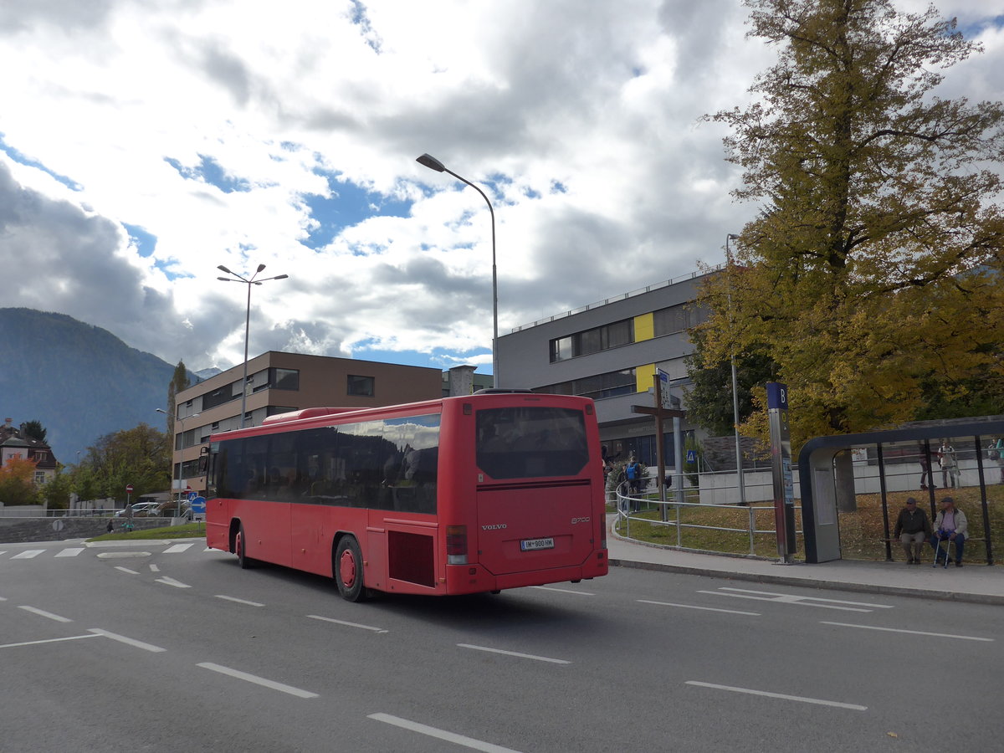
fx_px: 841
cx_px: 502
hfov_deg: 61.7
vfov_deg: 48.2
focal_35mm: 29
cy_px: 376
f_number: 2.8
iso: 125
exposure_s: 1/2000
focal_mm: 6
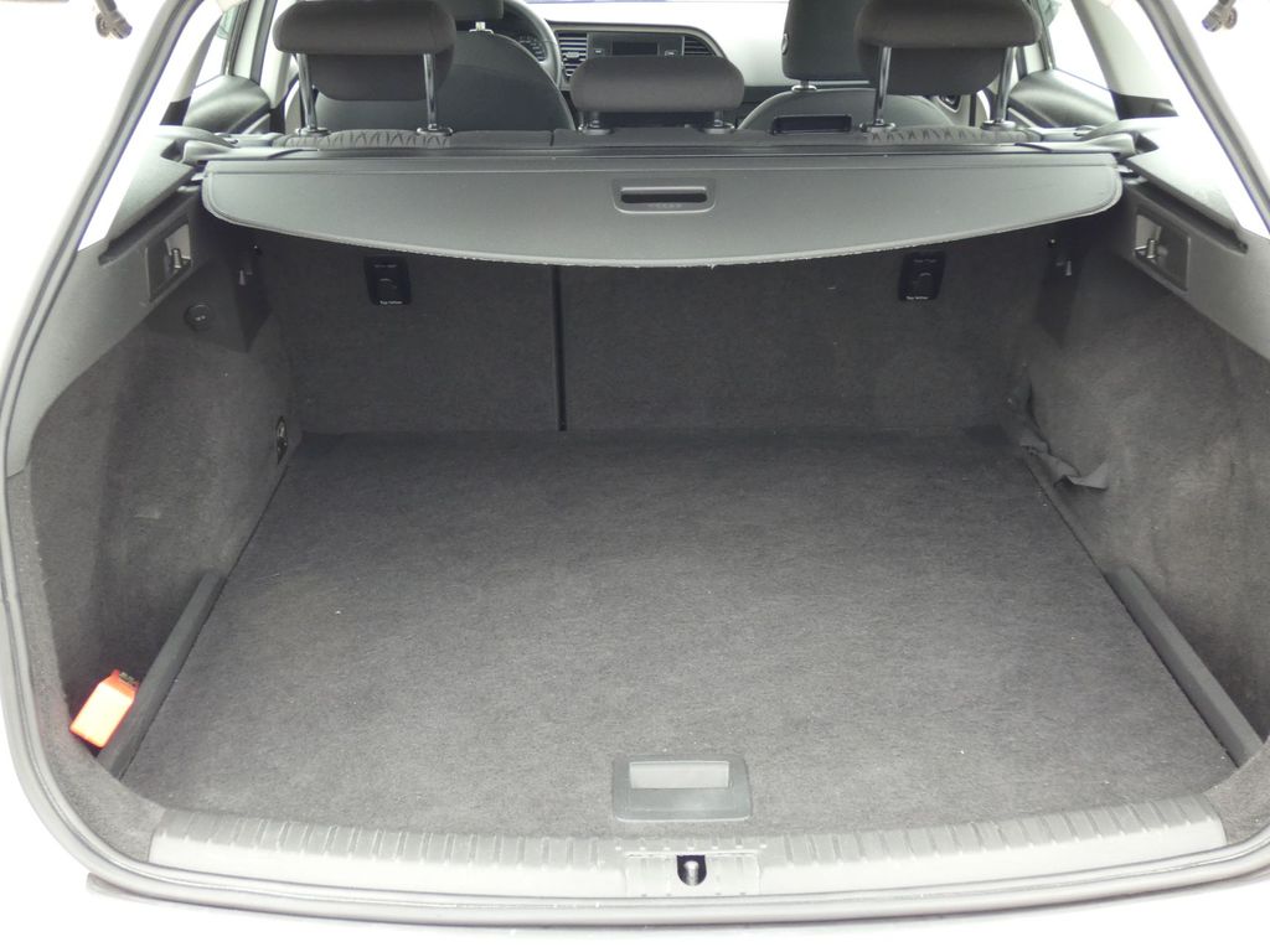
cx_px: 635
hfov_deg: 45.8
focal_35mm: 41
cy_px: 476
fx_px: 1504
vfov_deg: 35.1
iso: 320
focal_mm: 7.3
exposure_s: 1/80
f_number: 3.6
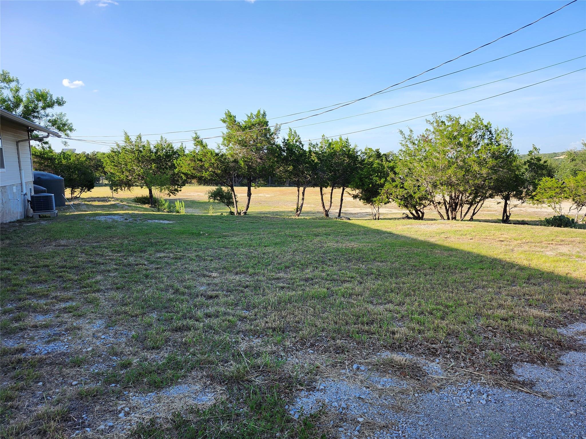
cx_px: 293
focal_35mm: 23
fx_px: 389
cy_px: 220
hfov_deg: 73.9
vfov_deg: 58.9
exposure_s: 1/601
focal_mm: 5.54
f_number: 1.8
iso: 25
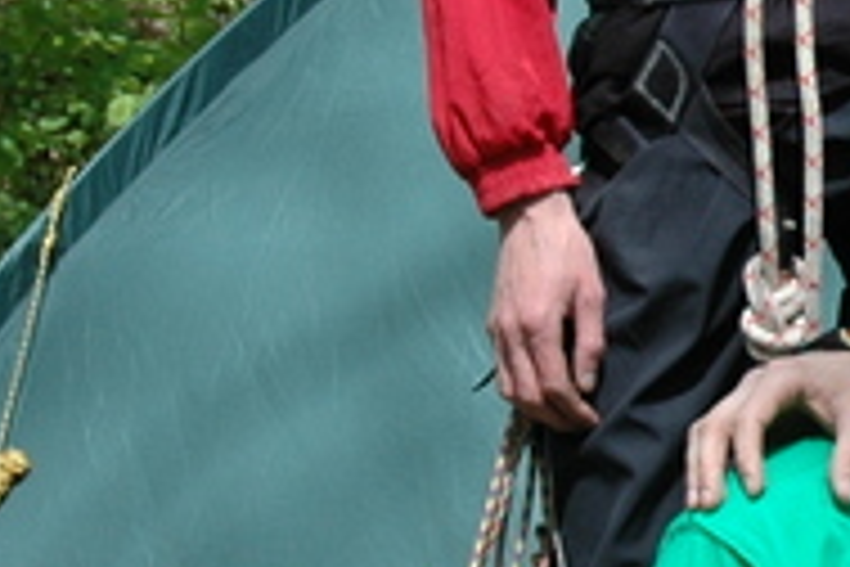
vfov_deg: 5.5
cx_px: 1484
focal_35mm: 252
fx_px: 5943
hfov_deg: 7.9
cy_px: 261
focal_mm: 31
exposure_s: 1/640
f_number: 4.5
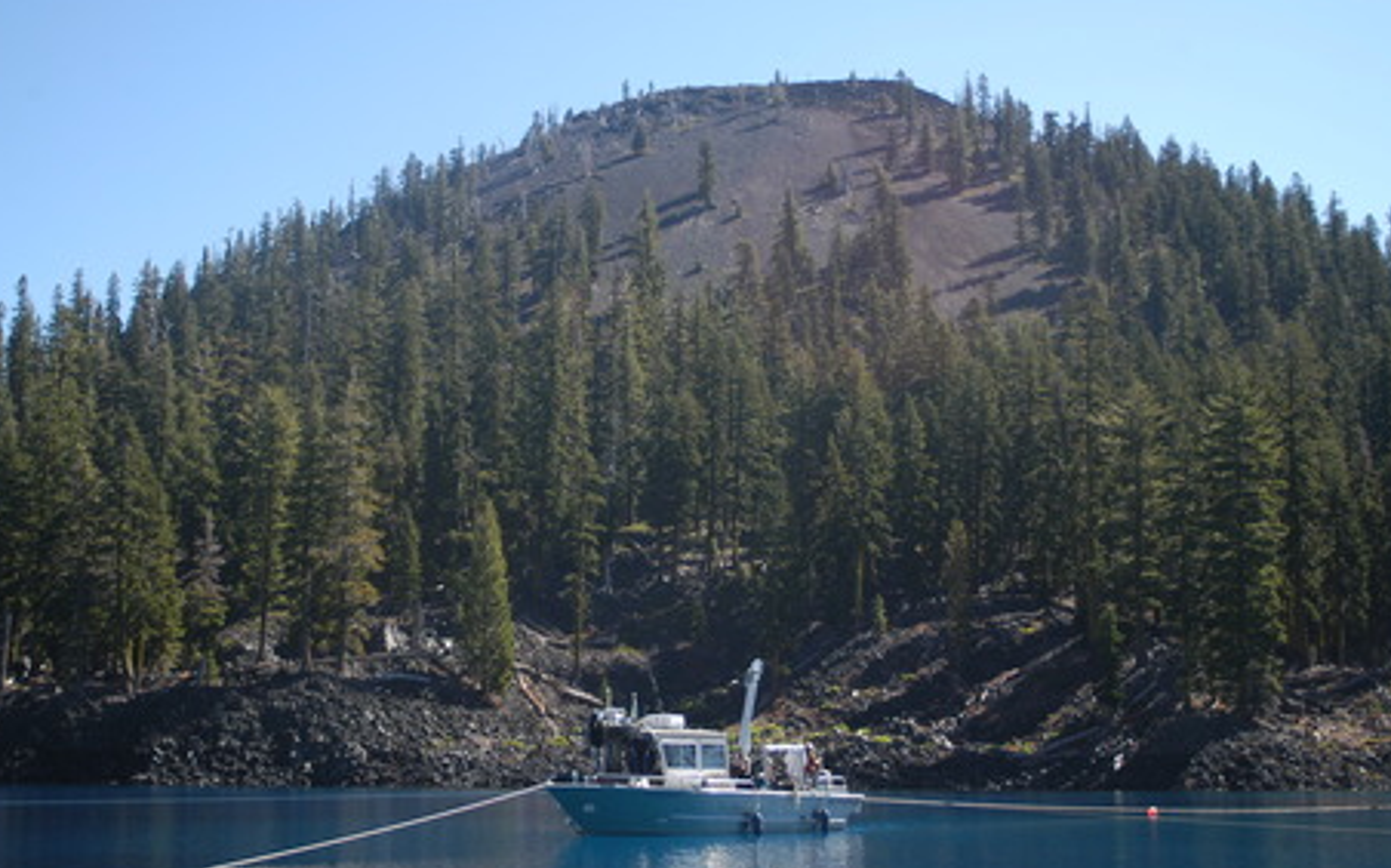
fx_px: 2046
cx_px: 672
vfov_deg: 23.9
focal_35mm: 54
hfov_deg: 37.5
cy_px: 465
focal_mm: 32
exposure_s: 1/500
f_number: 4.5
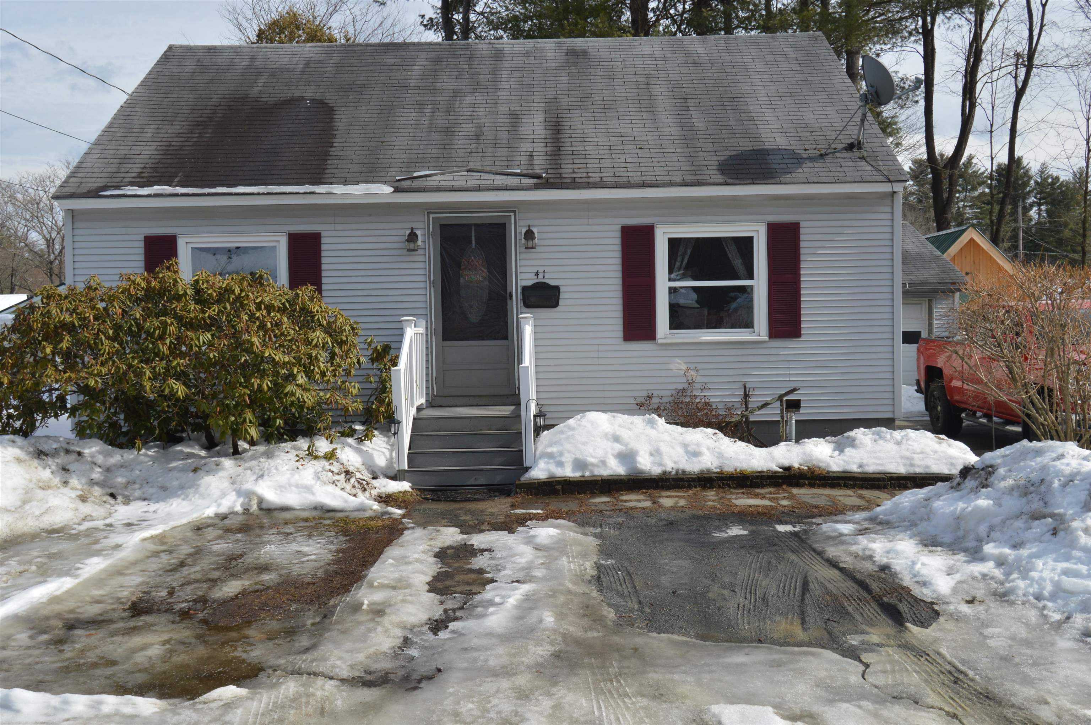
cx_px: 546
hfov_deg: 53.2
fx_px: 1090
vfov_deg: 36.8
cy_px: 362
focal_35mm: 36
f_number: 10
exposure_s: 1/400
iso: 200
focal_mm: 24
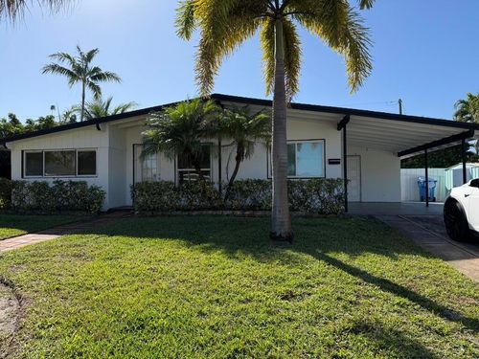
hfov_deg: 71.6
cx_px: 240
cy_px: 180
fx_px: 332
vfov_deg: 56.8
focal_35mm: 24
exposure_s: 1/3953
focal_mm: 6.76
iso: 100
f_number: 1.78
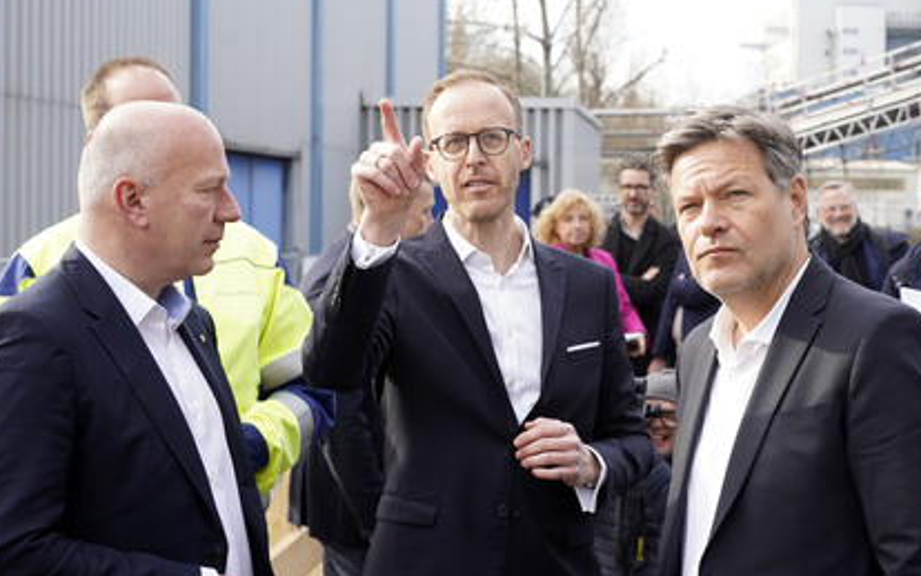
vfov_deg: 25.4
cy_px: 289
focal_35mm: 51
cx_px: 473
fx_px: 1280
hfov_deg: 39.6
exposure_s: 1/200
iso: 320
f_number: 6.3
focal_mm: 46
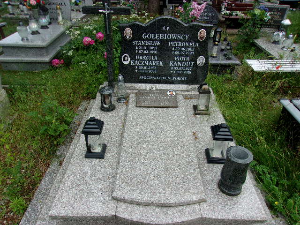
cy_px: 112
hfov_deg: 65.3
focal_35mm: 27
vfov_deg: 51.4
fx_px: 234
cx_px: 150
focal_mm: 4.9
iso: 80
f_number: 3
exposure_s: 1/400
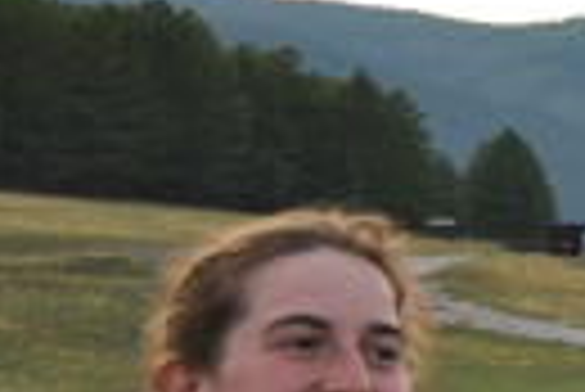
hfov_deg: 12.8
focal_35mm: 133
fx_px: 2164
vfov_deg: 10.3
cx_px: 1282
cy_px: 68
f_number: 5.6
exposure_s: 1/125
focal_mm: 18
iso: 110
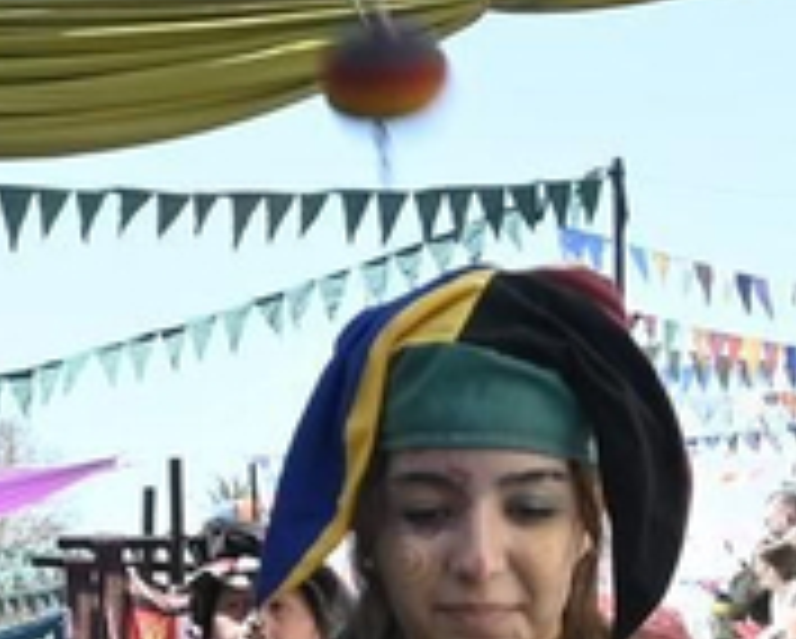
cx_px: 414
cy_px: 1562
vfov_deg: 7.2
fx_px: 4788
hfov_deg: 9.5
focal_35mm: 203
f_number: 6.3
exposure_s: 1/320
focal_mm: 16
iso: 200
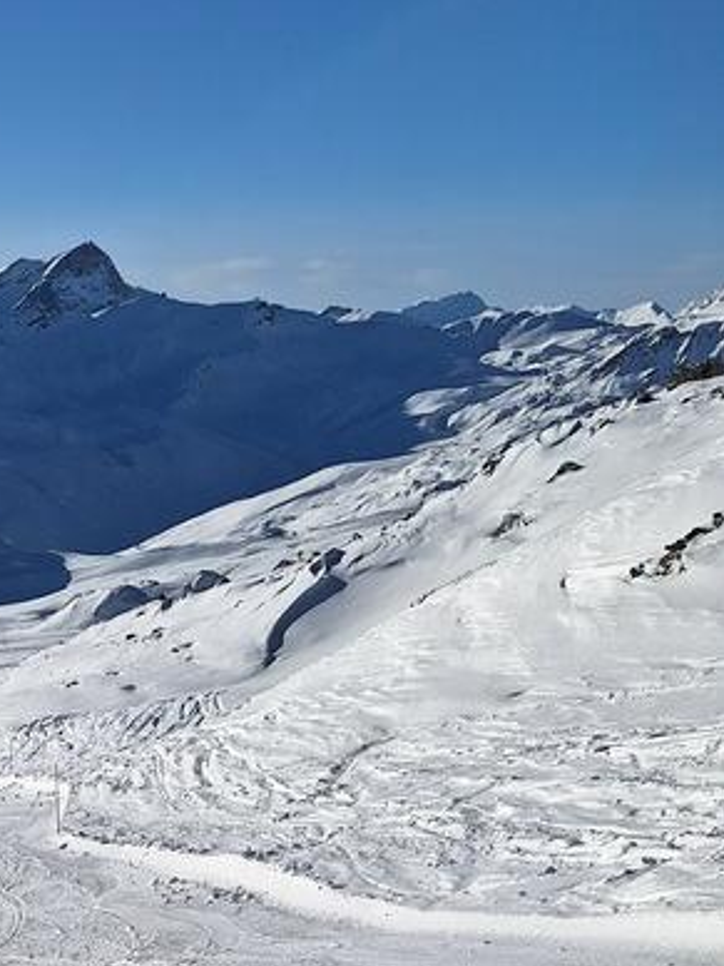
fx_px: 1701
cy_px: 993
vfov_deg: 29.3
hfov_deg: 21.6
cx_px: -233
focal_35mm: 61
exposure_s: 1/5291
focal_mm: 5.54
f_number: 1.8
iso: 40
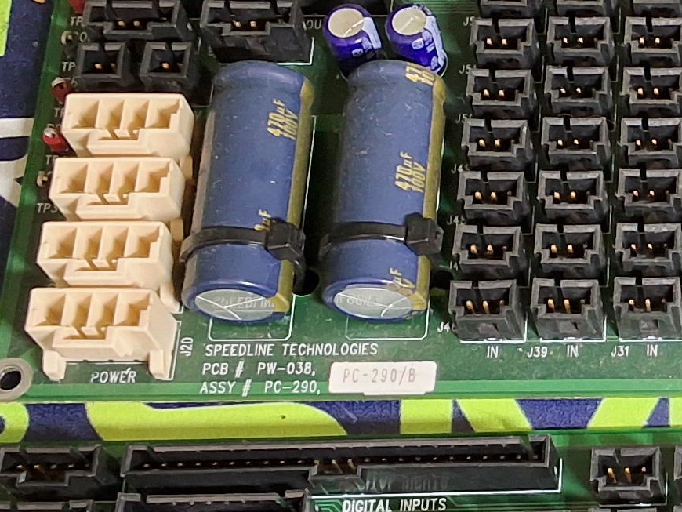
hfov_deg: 17.8
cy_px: 248
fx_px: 2069
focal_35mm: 105
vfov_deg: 14.1
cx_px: 823
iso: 125
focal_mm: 2.91
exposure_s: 1/40
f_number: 1.9
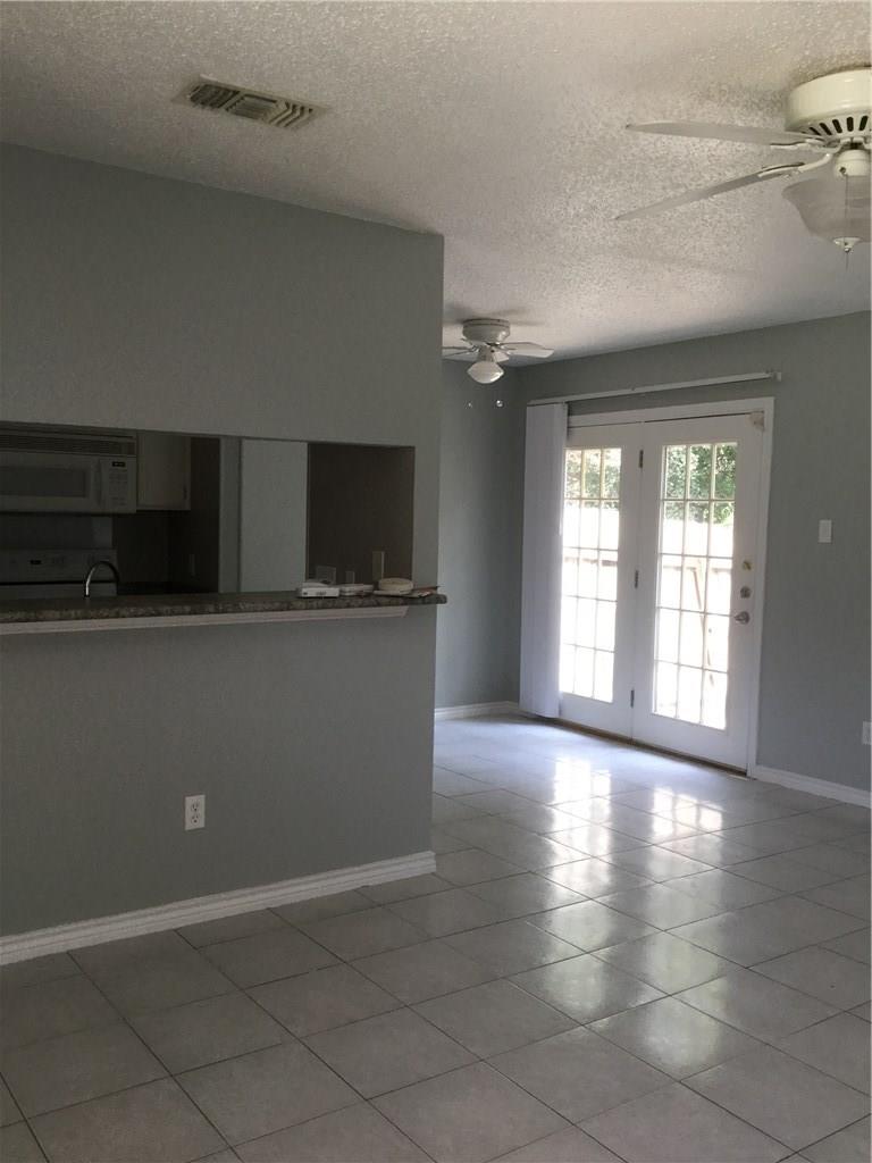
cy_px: 582
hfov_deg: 45.4
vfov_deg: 58.4
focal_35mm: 31
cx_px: 436
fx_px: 1041
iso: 25
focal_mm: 3.3
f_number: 2.4
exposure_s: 1/30
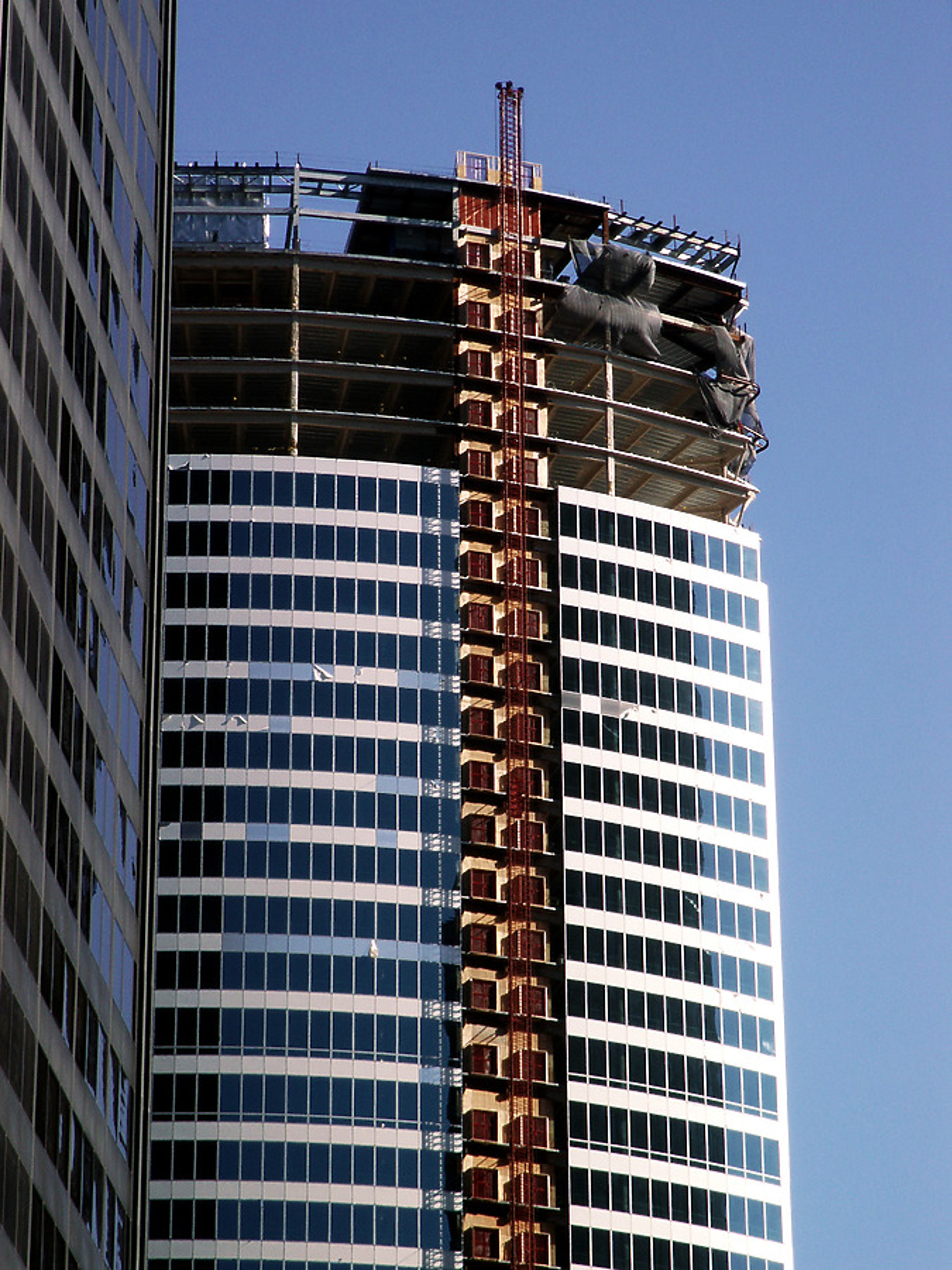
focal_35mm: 139
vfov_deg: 14.2
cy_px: 635
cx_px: 476
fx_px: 5097
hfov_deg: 10.7
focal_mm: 28.23
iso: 64
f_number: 8
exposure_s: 1/180
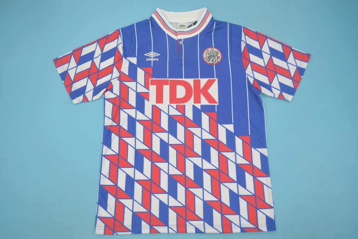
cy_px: 120
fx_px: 298
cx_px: 179
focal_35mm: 30
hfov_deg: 61.9
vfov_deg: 43.6
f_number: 3.8
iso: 200
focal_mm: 20
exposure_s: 1/125
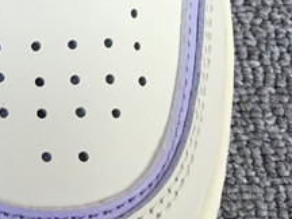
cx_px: -222
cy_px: 26
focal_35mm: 129
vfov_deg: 11.4
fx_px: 1088
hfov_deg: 13.8
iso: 25
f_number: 2.4
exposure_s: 1/307
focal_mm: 3.3
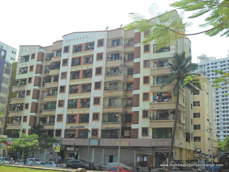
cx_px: 114
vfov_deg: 32.9
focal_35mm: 44
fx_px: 291
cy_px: 86
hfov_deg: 42.9
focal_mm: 7.8
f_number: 4.5
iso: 100
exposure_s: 1/500
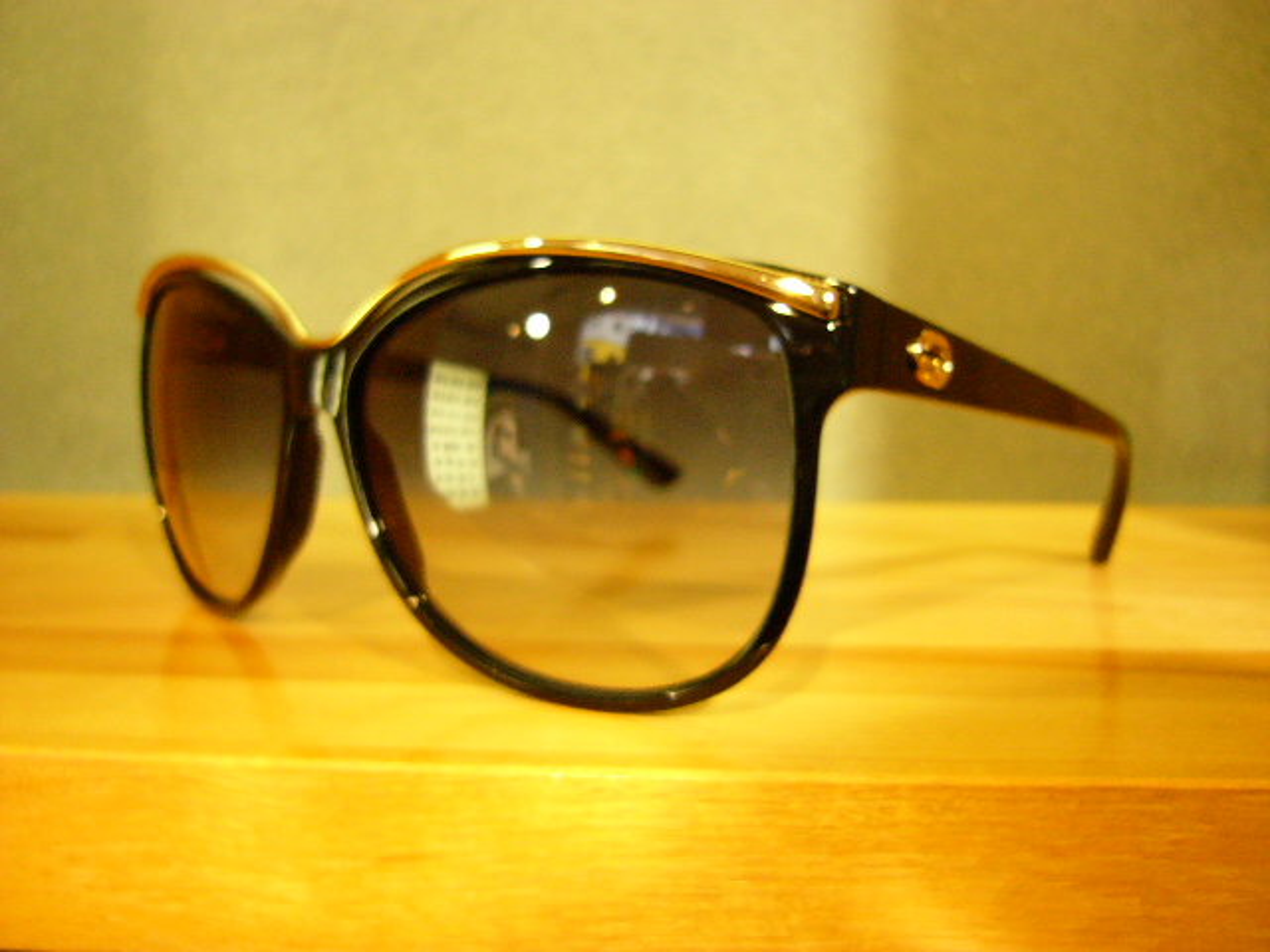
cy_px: 476
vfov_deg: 40.7
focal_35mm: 35
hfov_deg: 52.6
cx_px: 635
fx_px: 1284
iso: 200
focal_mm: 5.8
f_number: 2.8
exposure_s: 1/40
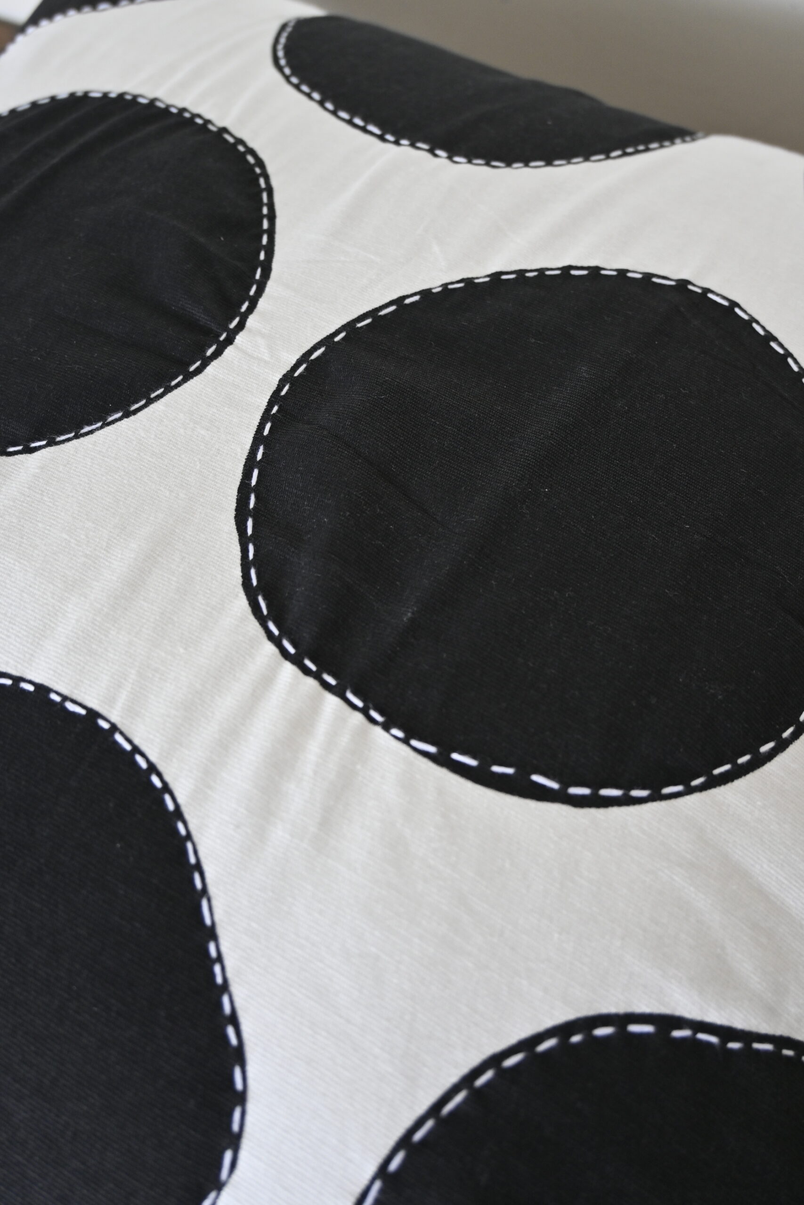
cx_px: 402
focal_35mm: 38
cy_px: 602
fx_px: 1256
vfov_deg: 51.3
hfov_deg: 35.5
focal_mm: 25
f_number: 4.2
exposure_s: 1/80
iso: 500
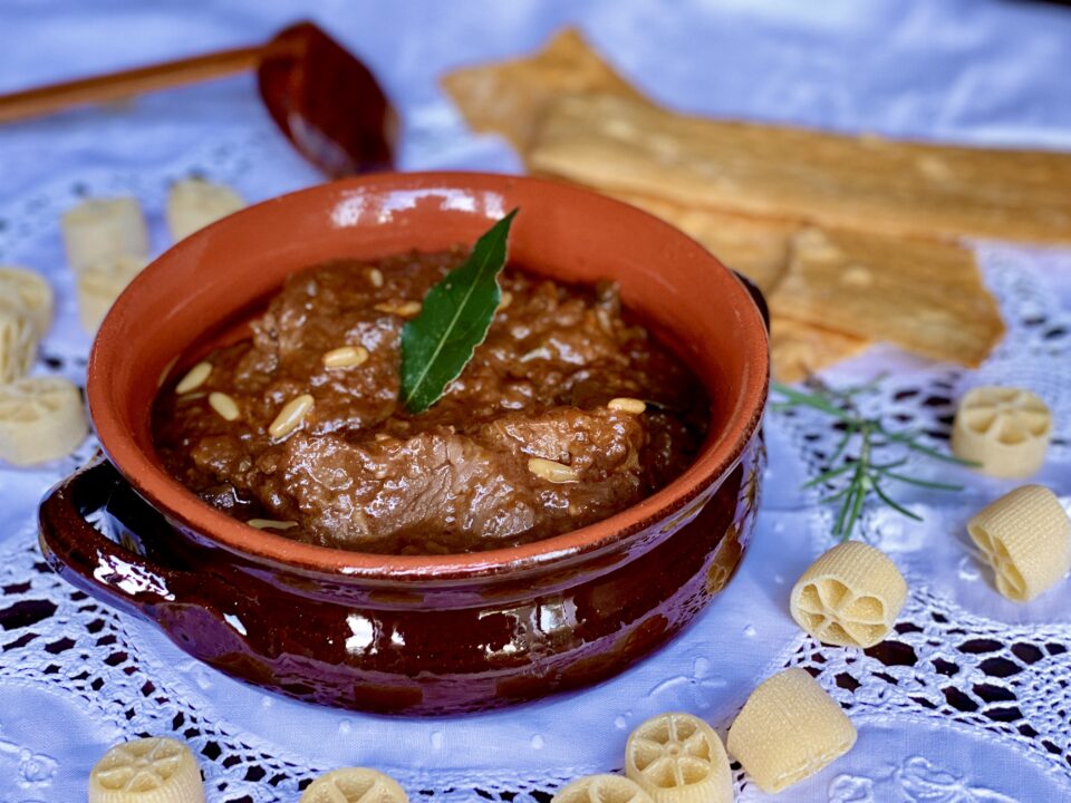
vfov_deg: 22.9
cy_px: 402
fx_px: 1980
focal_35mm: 64
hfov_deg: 30.3
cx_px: 536
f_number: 2.2
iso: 250
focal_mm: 7.5
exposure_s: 1/64
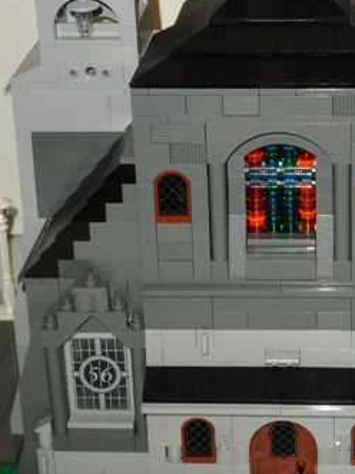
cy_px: 96
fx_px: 1245
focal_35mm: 91
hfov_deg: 16.1
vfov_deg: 21.3
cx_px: 283
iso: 160
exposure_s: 1/60
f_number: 3.4
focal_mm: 8.3
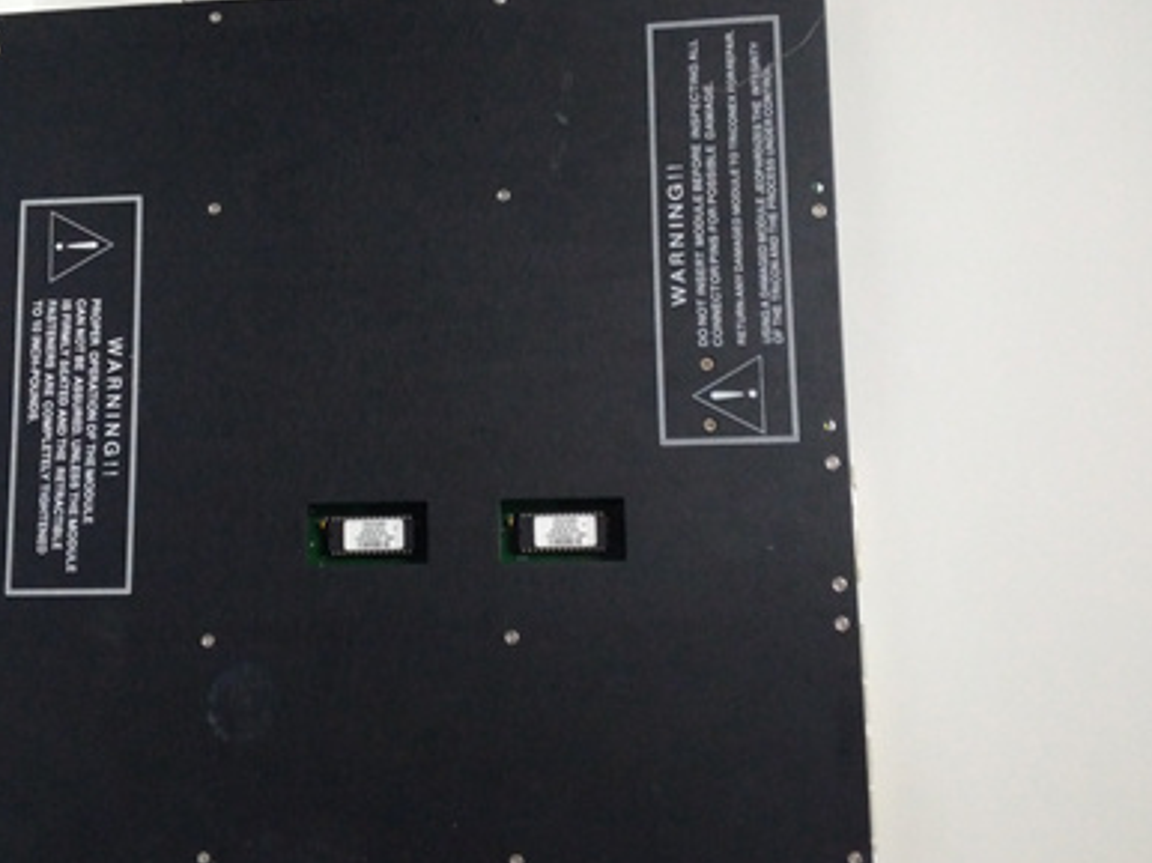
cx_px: 445
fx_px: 1164
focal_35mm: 35
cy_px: 432
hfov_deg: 52.2
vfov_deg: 40.7
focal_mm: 3.79
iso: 759
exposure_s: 1/33
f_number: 2
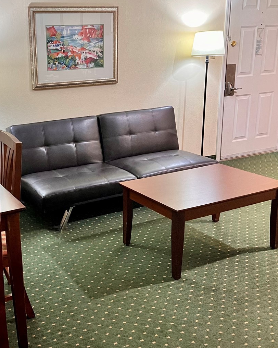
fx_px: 411
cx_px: 46
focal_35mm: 40
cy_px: 176
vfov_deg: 45.8
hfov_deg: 35.8
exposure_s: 1/60
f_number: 1.5
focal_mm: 5.7
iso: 320
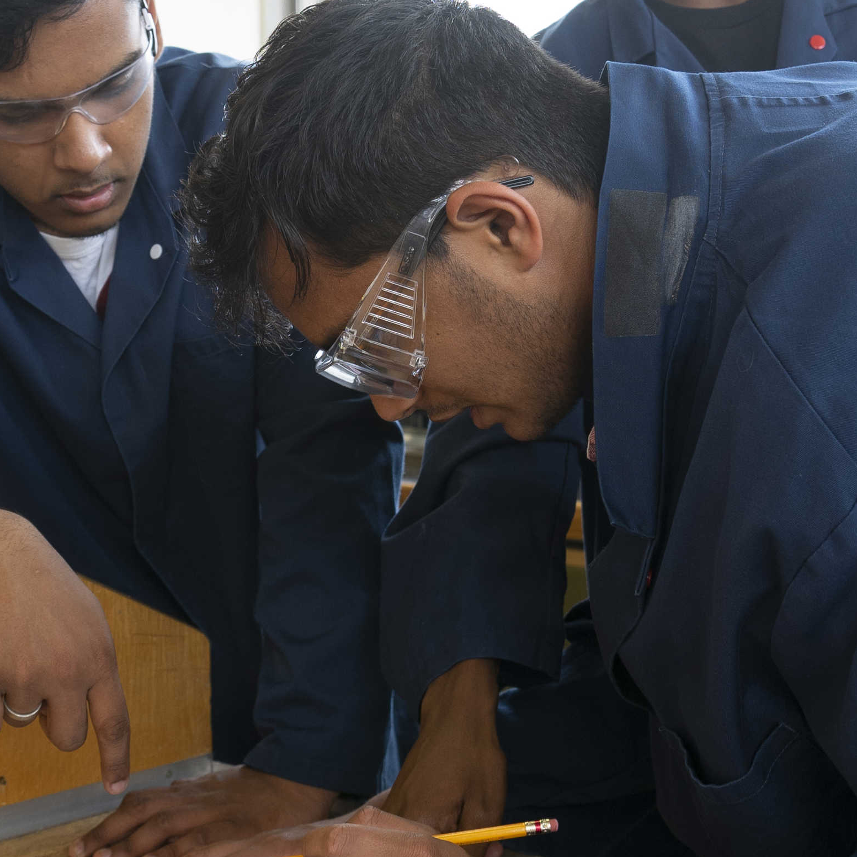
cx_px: 391
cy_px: 290
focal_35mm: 65
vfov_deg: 26.3
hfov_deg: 26.5
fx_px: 1821
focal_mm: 22
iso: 200
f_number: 4
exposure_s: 1/100
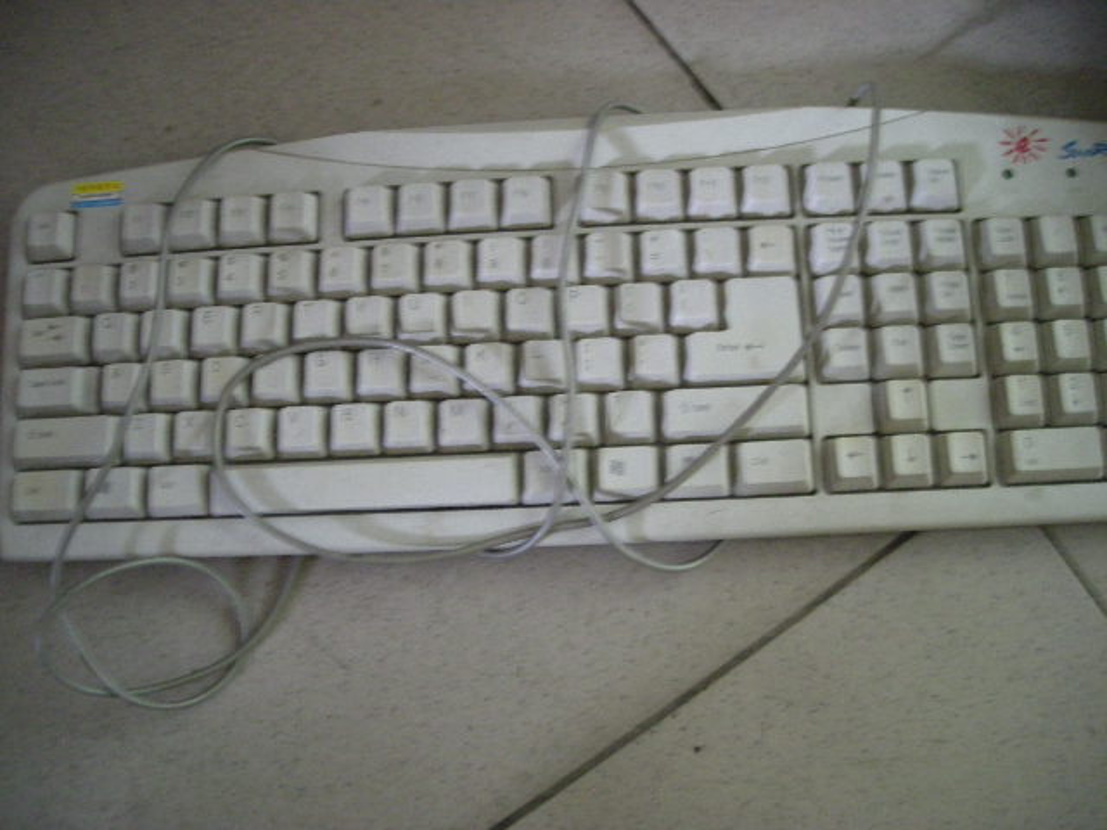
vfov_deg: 40.7
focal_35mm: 35
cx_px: 554
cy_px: 415
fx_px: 1119
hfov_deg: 52.6
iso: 400
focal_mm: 5.7
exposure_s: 1/9.8
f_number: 2.8
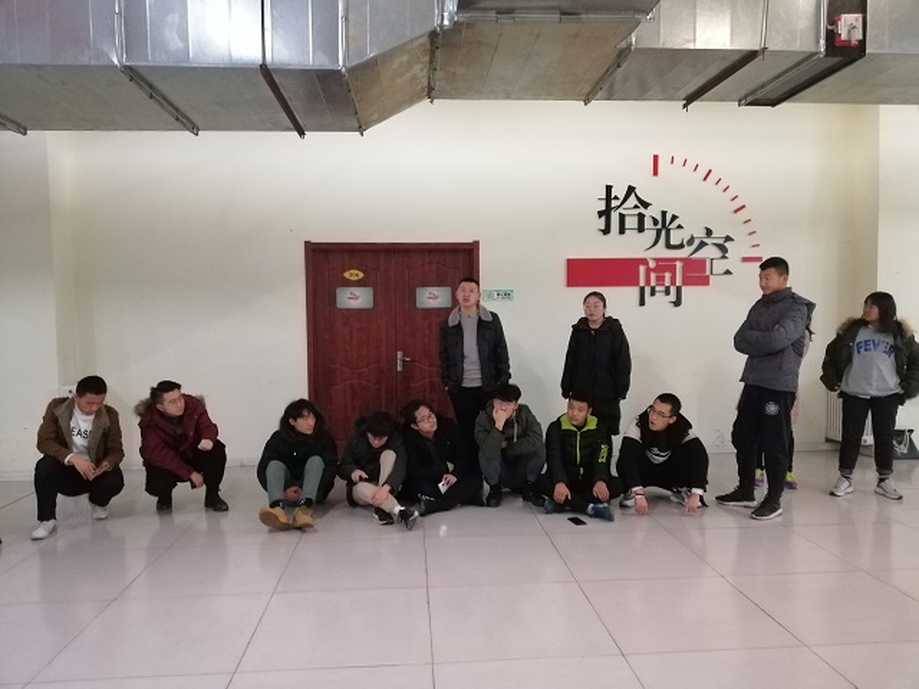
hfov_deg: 67.3
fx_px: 690
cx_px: 460
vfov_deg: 53.1
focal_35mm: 26
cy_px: 344
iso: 800
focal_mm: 3.81
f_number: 2.2
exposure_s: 1/16.7
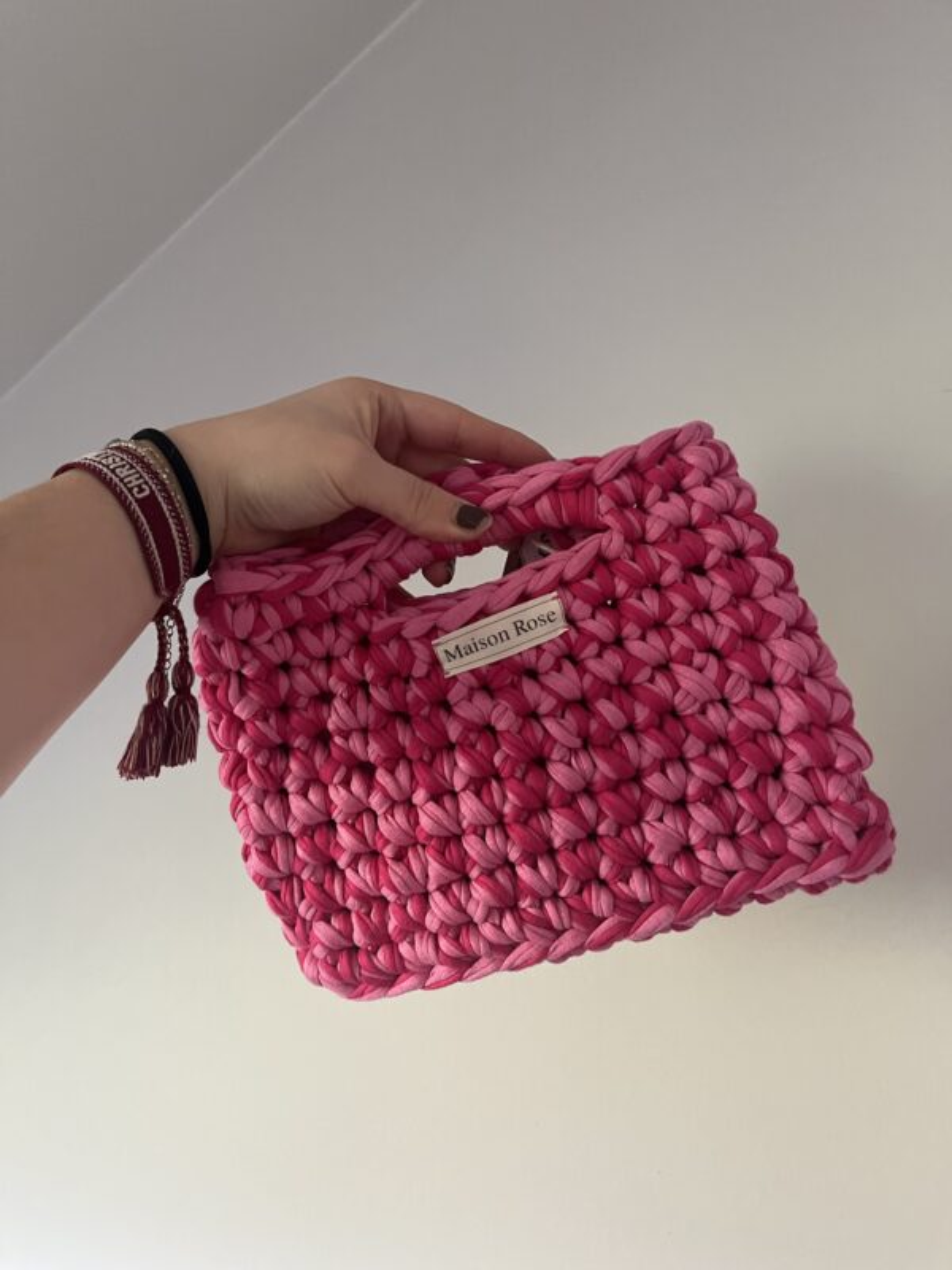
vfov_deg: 67.3
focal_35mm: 26
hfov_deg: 53.1
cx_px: 476
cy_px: 635
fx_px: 953
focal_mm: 5.1
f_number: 1.6
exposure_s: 1/60
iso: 320
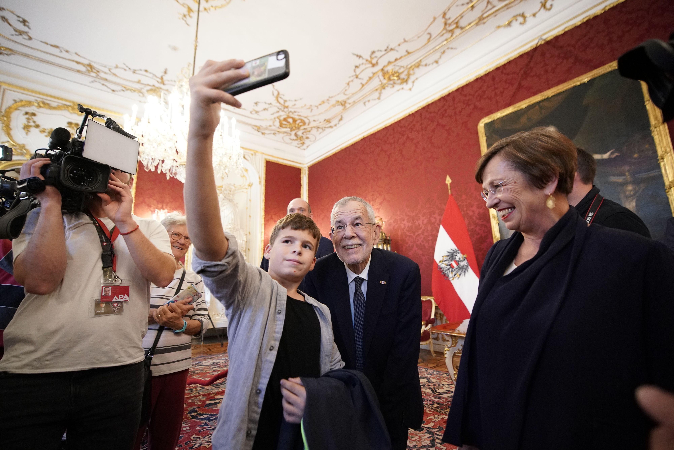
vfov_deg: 73.7
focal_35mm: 16
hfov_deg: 96.7
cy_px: 225
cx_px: 337
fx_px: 300
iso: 6400
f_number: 2.8
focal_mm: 16
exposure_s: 1/320
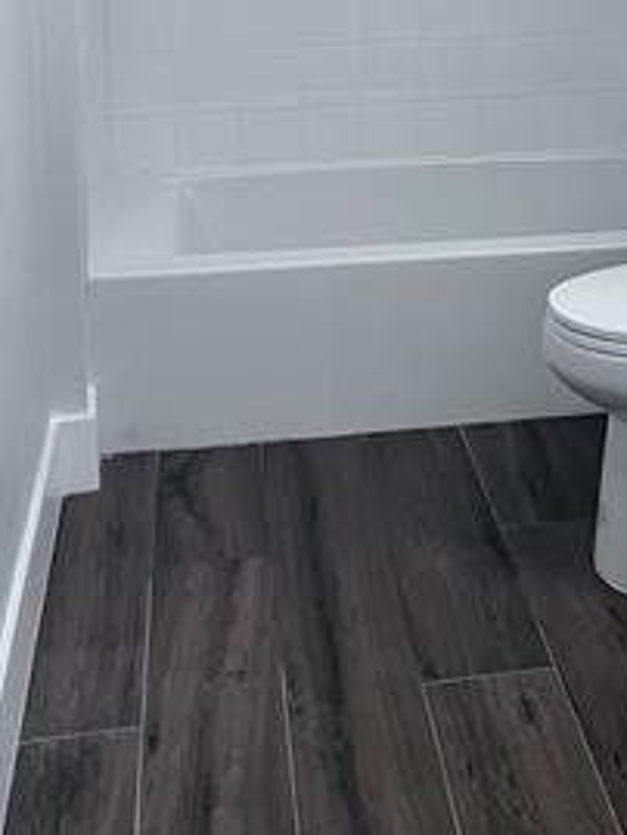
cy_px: -62
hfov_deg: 25.0
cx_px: 450
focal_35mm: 58
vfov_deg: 30.1
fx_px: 1400
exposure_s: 1/60
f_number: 1.5
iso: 80
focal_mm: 5.7
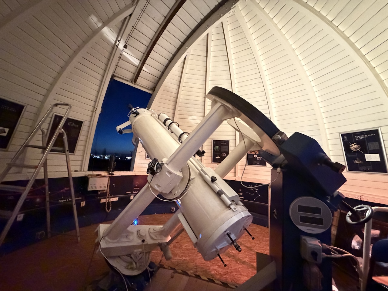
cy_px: 146
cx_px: 194
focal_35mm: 14
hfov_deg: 102.1
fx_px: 157
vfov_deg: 85.7
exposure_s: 1/20
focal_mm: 2.22
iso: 2500
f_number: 2.2
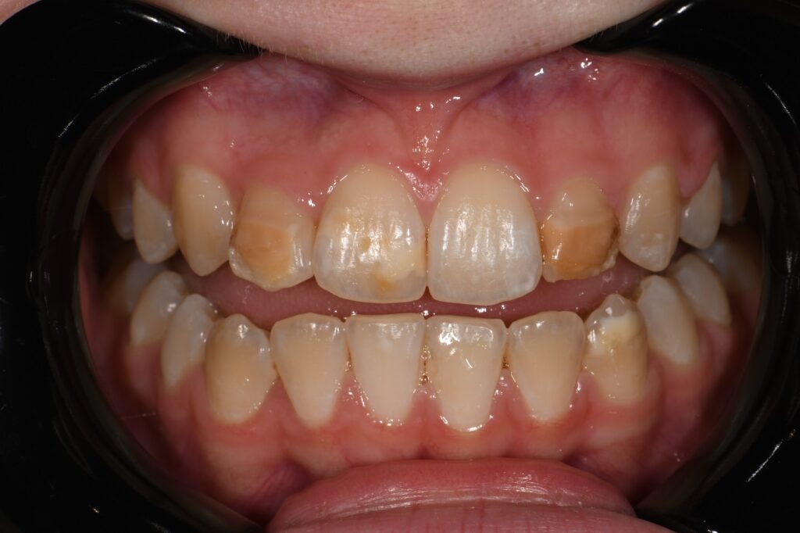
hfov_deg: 16.3
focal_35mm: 126
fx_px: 2799
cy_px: 266
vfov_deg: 10.9
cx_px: 400
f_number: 32
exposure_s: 1/160
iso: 200
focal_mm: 105
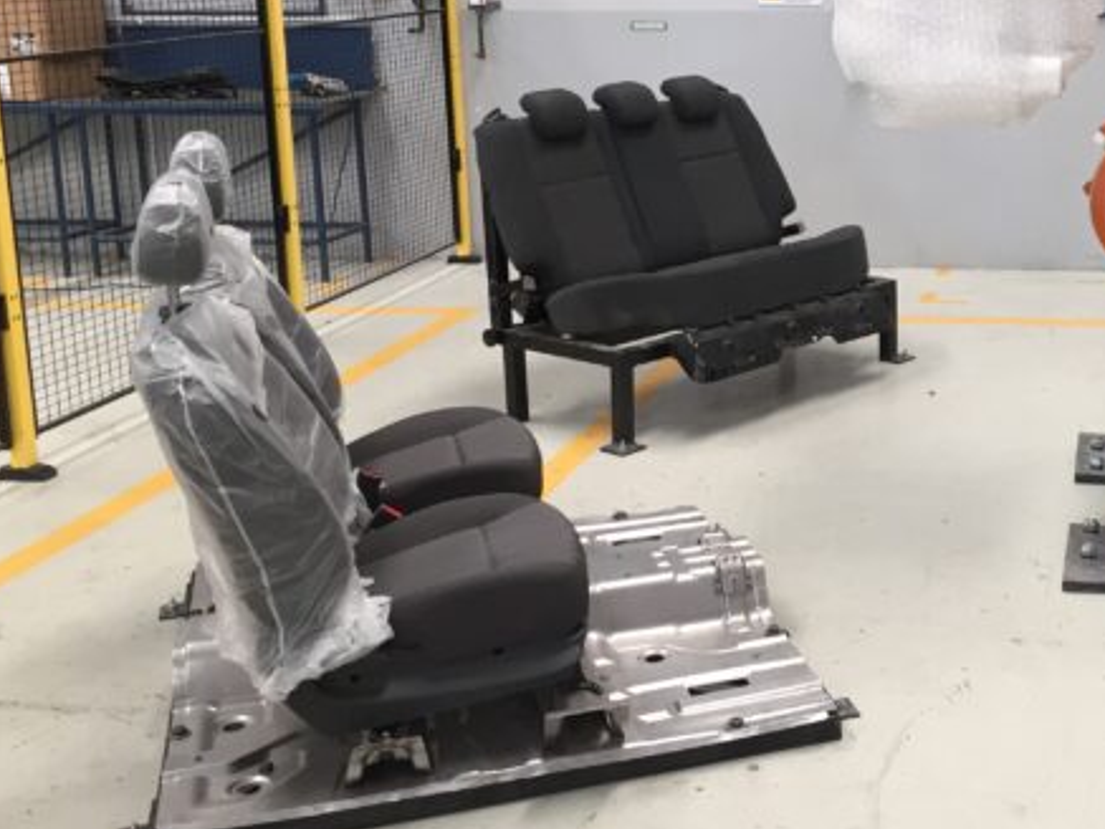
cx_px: 941
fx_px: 1628
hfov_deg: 35.8
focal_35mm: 51
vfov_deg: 28.2
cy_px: 222
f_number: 2.2
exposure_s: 1/40
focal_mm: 4.15
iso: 32
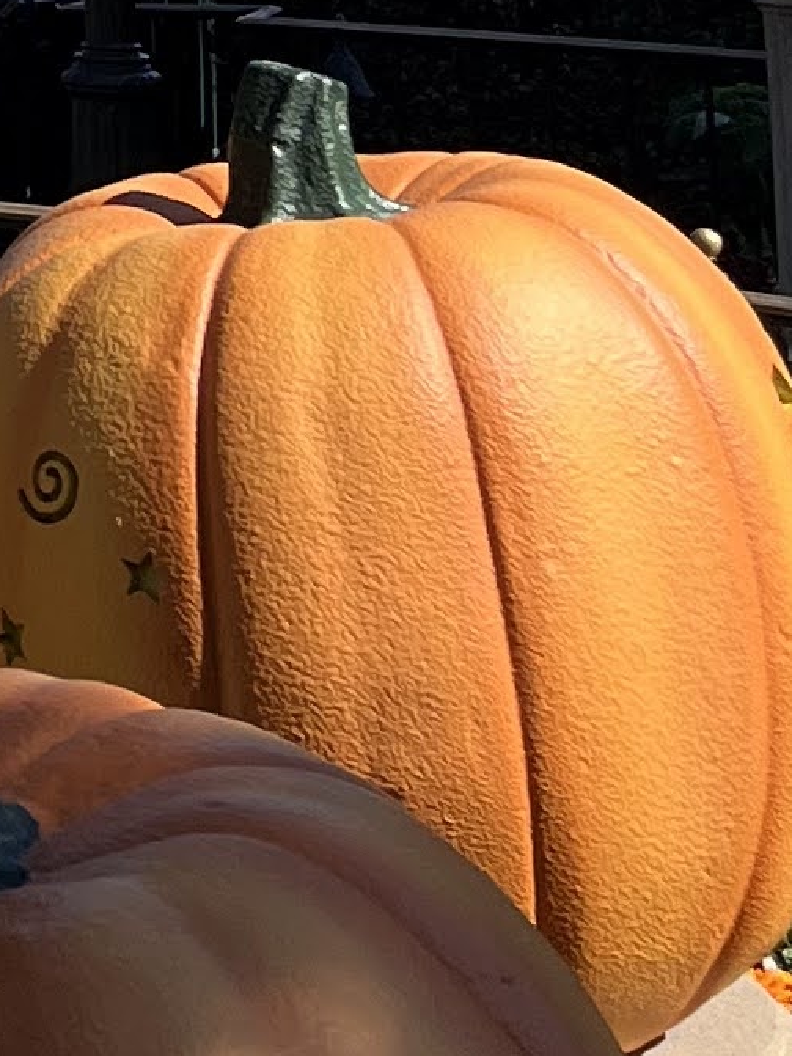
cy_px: -979
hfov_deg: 8.3
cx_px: -1428
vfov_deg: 11.5
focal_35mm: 156
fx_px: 4759
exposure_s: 1/2899
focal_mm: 5.1
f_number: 1.6
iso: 50
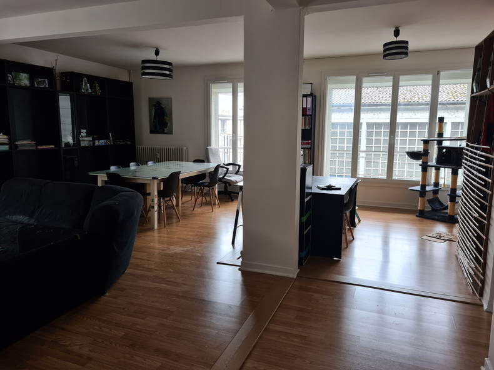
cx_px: 247
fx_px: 371
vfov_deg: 53.0
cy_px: 185
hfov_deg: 67.3
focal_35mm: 26
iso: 80
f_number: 1.8
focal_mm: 5.4
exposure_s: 1/50
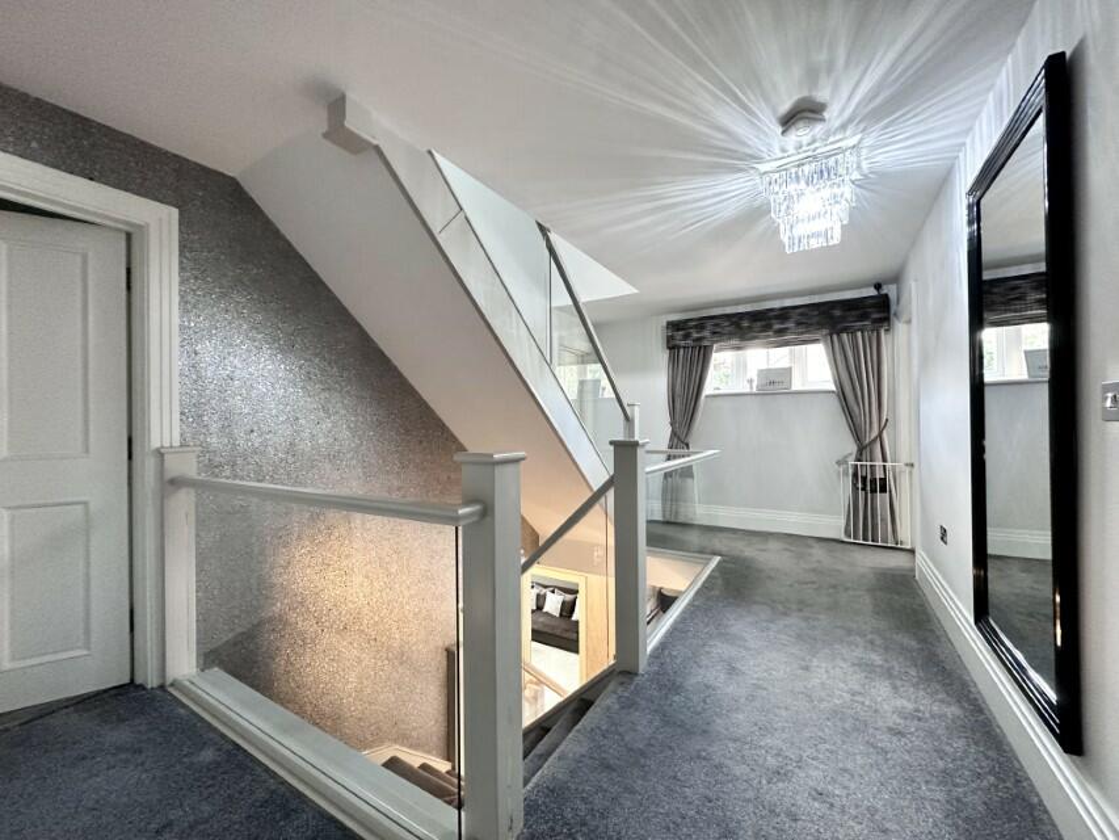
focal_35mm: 14
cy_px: 420
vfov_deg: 85.7
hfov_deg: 102.1
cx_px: 560
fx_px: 453
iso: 400
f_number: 2.2
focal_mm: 2.22
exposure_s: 1/50
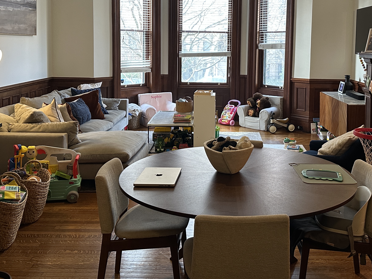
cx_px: 216
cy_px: 75
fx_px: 430
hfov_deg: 46.6
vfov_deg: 35.3
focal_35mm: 40
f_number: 1.78
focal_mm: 6.86
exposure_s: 1/60
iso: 250
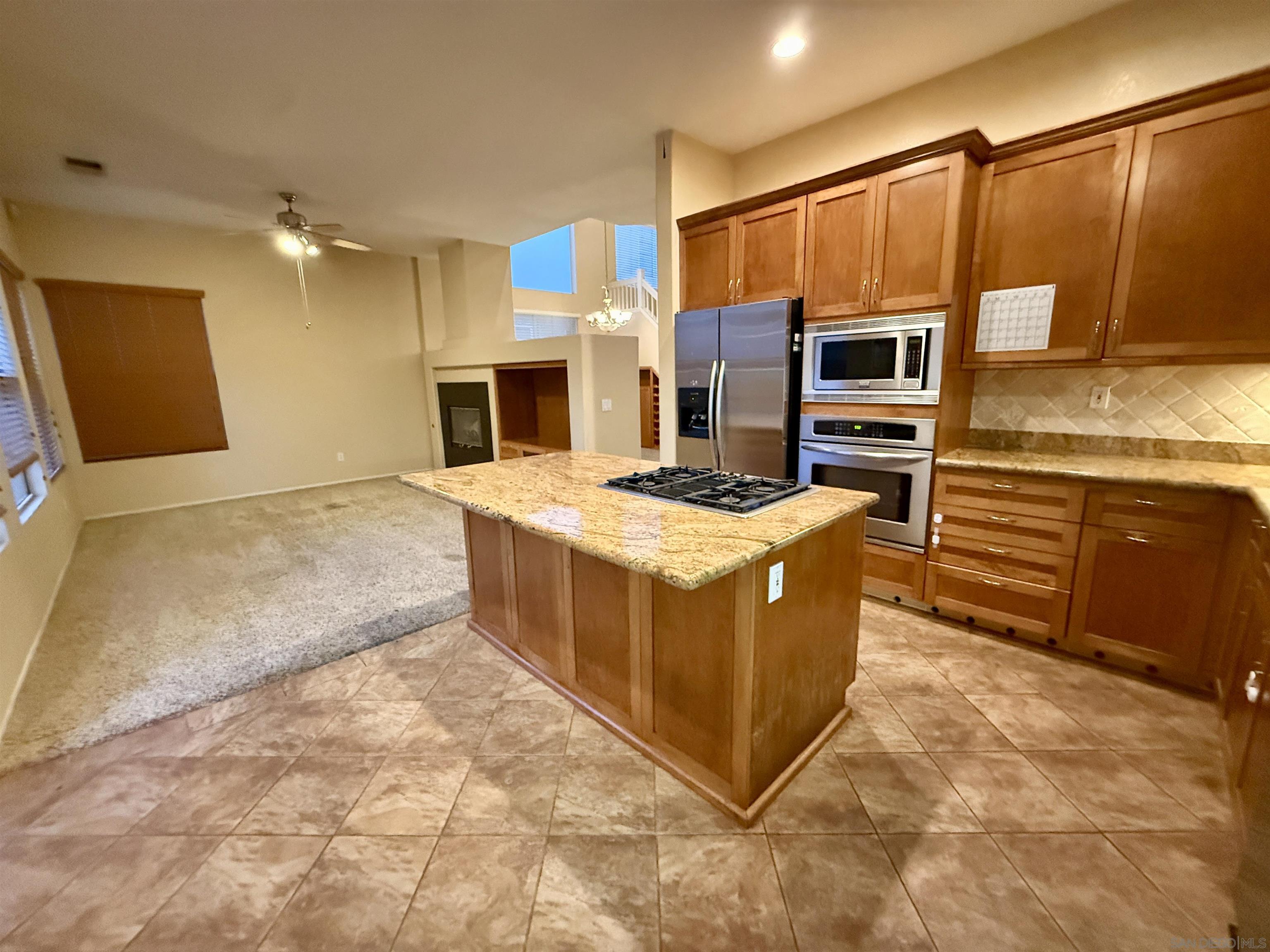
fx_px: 514
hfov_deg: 102.1
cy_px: 476
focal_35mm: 14
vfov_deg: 85.7
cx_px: 635
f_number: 2.2
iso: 1250
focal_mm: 2.22
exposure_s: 1/60
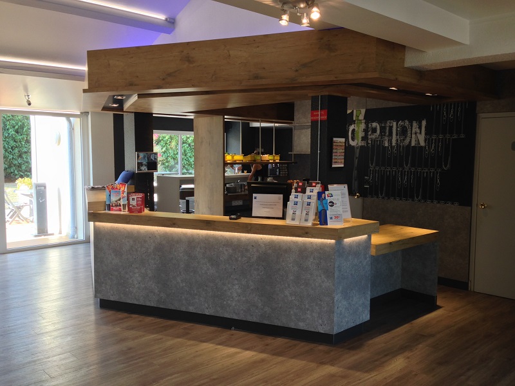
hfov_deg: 55.4
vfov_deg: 42.9
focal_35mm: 33
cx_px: 258
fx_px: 491
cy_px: 193
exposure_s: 1/40
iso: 50
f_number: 2.4
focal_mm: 4.12
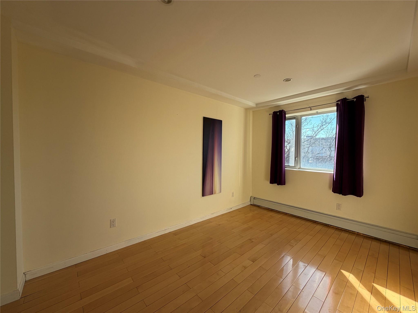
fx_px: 169
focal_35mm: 14
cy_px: 156
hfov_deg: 102.1
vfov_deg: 85.7
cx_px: 209
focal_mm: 2.22
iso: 64
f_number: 2.2
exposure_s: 1/173
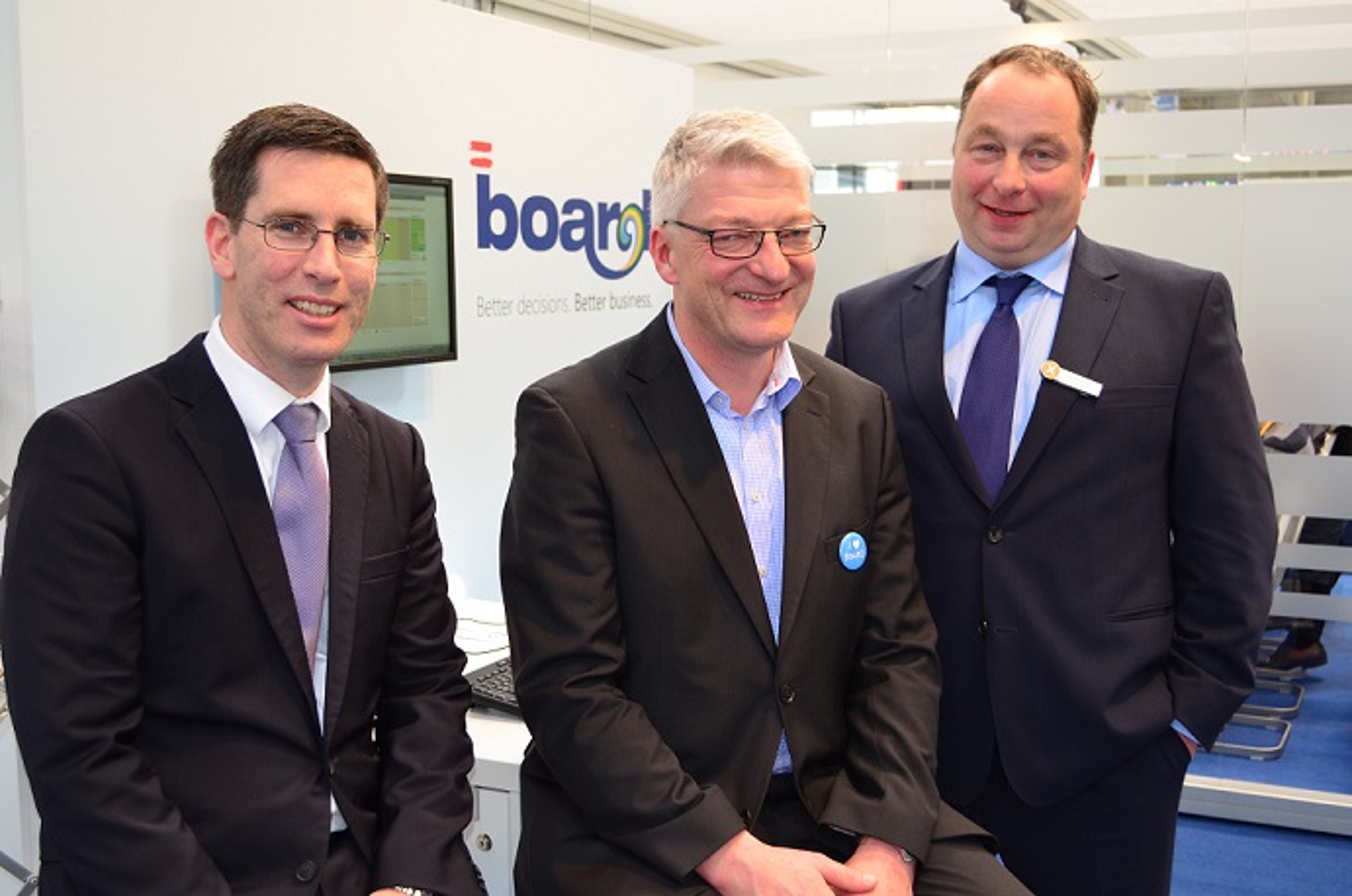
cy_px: 448
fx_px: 1574
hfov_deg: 46.5
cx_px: 676
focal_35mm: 42
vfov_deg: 31.8
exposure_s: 1/60
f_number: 4.5
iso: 640
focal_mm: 28
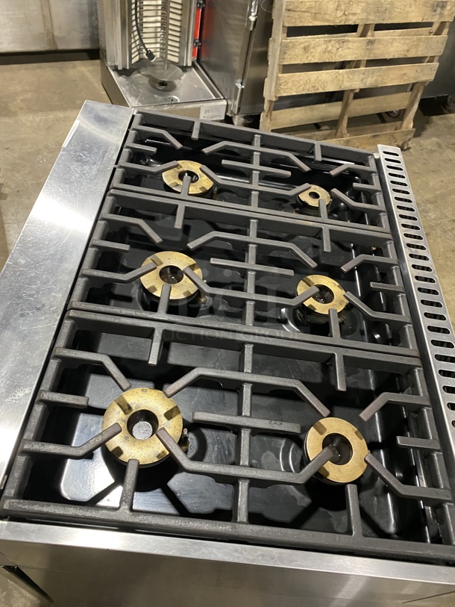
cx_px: 228
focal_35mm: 26
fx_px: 456
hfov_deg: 53.1
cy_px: 304
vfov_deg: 67.3
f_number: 1.8
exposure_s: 1/60
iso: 400
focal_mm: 4.25
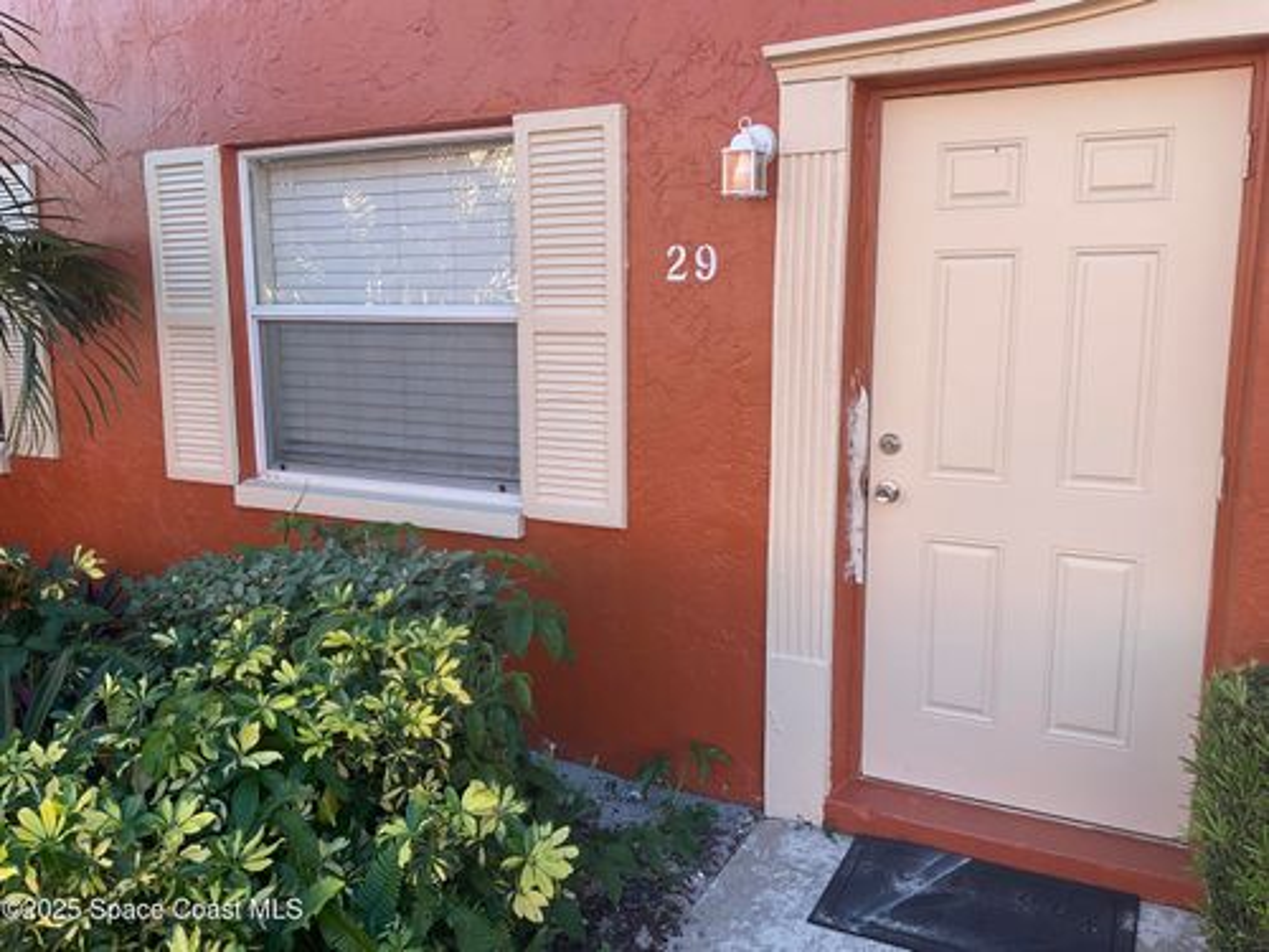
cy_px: 476
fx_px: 1063
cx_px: 634
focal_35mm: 29
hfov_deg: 61.7
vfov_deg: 48.2
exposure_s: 1/194
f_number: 1.8
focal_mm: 3
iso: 16
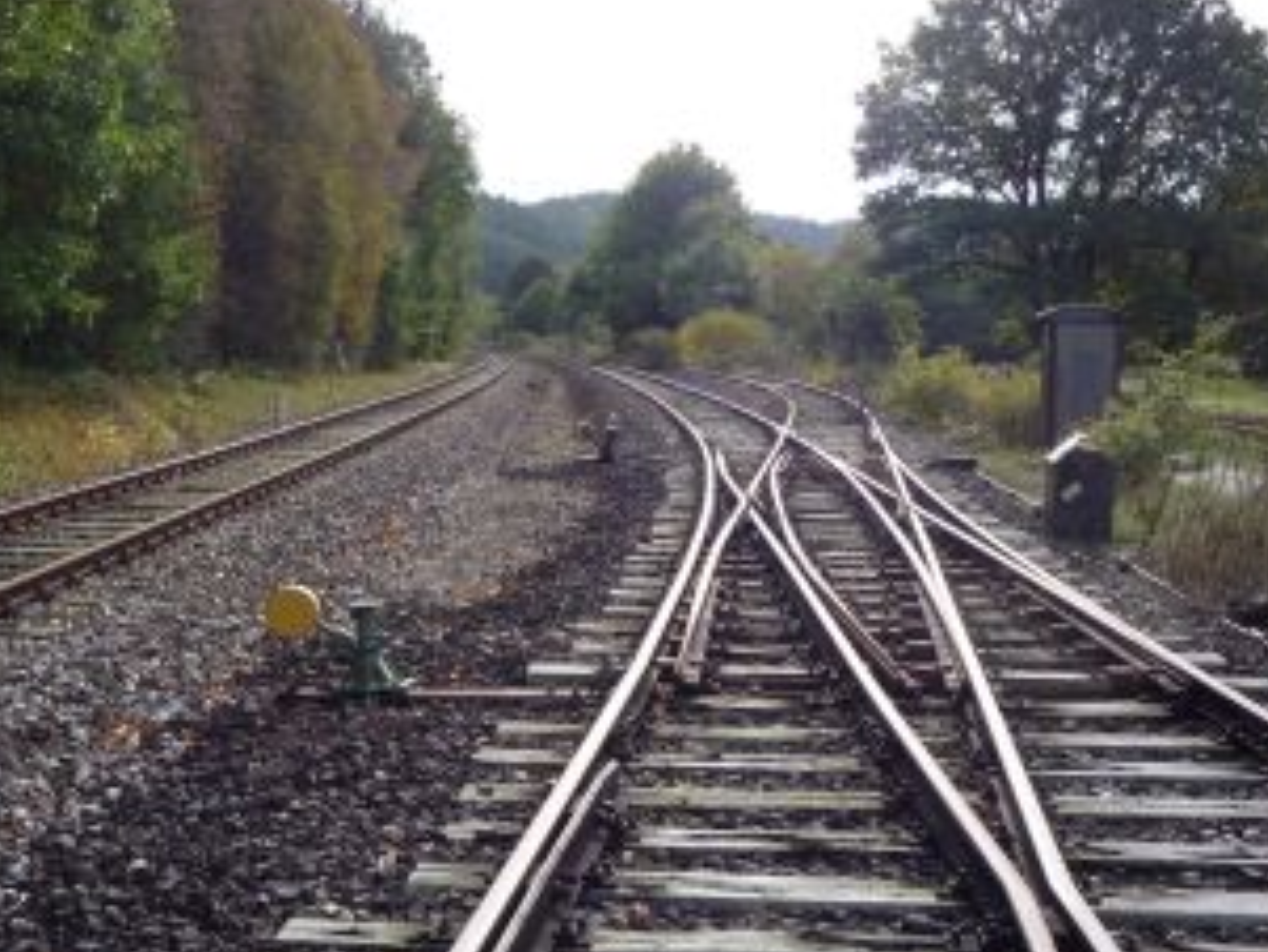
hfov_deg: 37.4
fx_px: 1869
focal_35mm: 51
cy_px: 430
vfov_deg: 28.6
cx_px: 518
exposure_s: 1/250
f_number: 4
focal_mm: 5.2
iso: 100
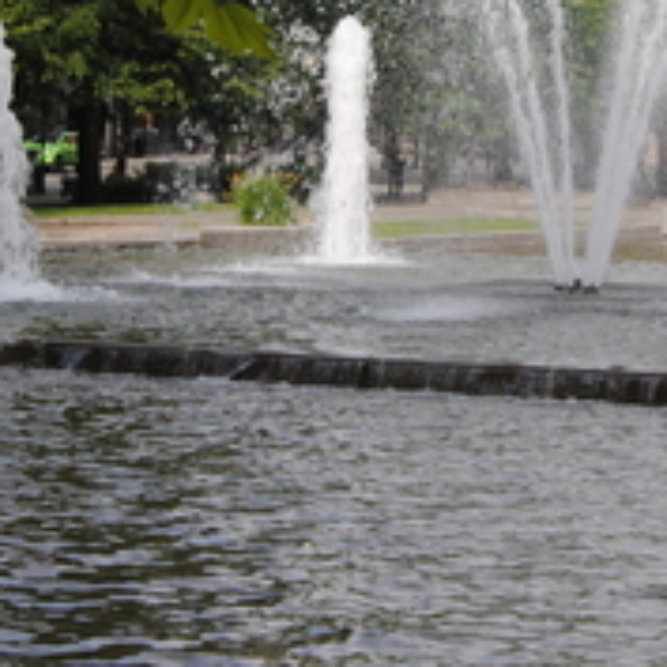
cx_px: 437
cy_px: -15
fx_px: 2931
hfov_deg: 13.0
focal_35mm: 134
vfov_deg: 12.8
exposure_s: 1/200
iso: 100
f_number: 7.1
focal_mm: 31
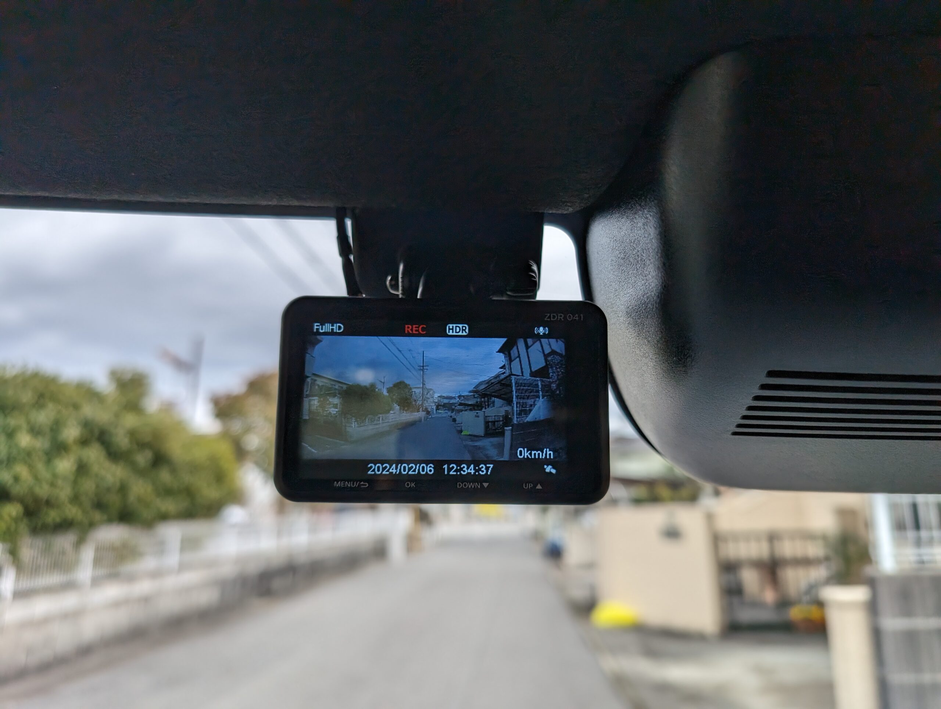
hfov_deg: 71.5
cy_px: 354
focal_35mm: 24
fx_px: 653
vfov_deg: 56.9
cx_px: 470
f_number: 1.68
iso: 20
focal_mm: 6.9
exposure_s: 1/239
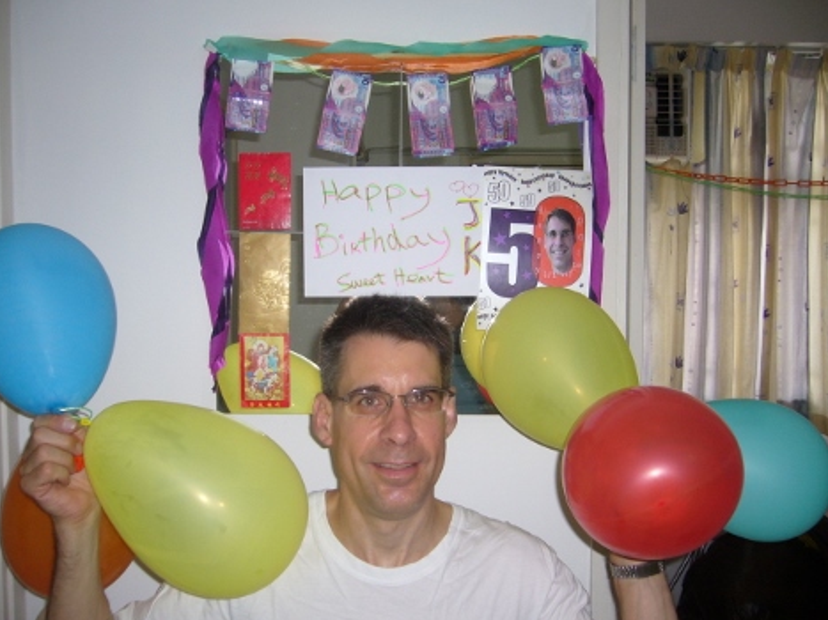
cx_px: 404
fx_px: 861
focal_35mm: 36
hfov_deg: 51.4
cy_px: 315
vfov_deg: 39.6
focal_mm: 5.8
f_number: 2.8
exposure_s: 1/60
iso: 100
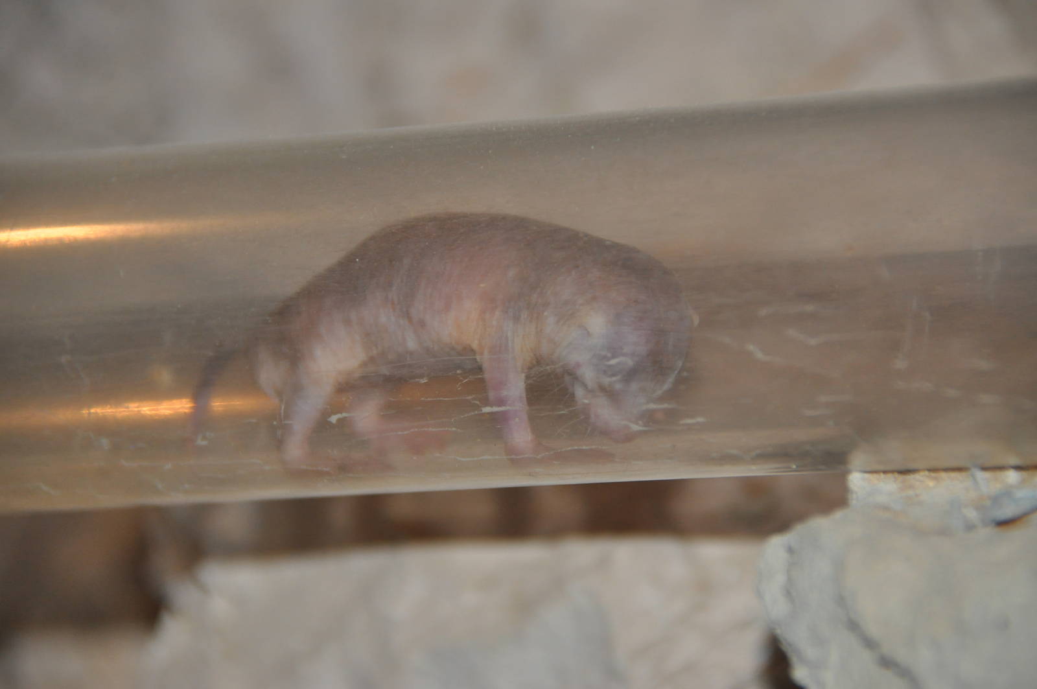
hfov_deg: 5.5
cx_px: 518
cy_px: 344
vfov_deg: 3.7
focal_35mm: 375
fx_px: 10790
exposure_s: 1/60
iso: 1000
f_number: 5.6
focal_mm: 250
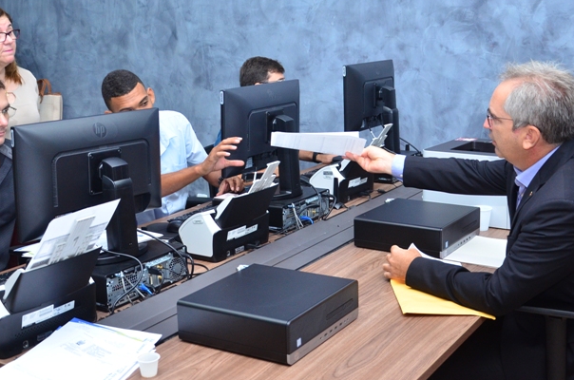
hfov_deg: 39.9
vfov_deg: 26.9
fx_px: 790
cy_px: 139
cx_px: 277
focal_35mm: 50
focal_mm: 25
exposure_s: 1/80
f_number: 4
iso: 1000
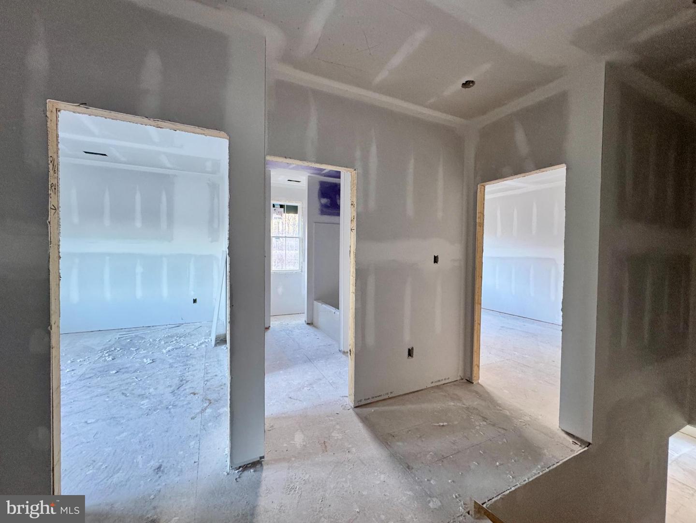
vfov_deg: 85.7
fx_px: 282
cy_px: 262
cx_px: 348
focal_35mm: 14
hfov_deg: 102.0
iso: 320
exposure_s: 1/66
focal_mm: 2.22
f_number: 2.2
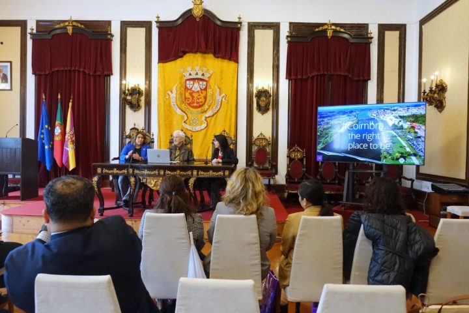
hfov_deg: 67.4
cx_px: 234
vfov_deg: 47.9
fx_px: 352
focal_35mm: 27
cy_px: 156
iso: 2000
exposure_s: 1/200
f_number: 2.8
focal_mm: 9.87
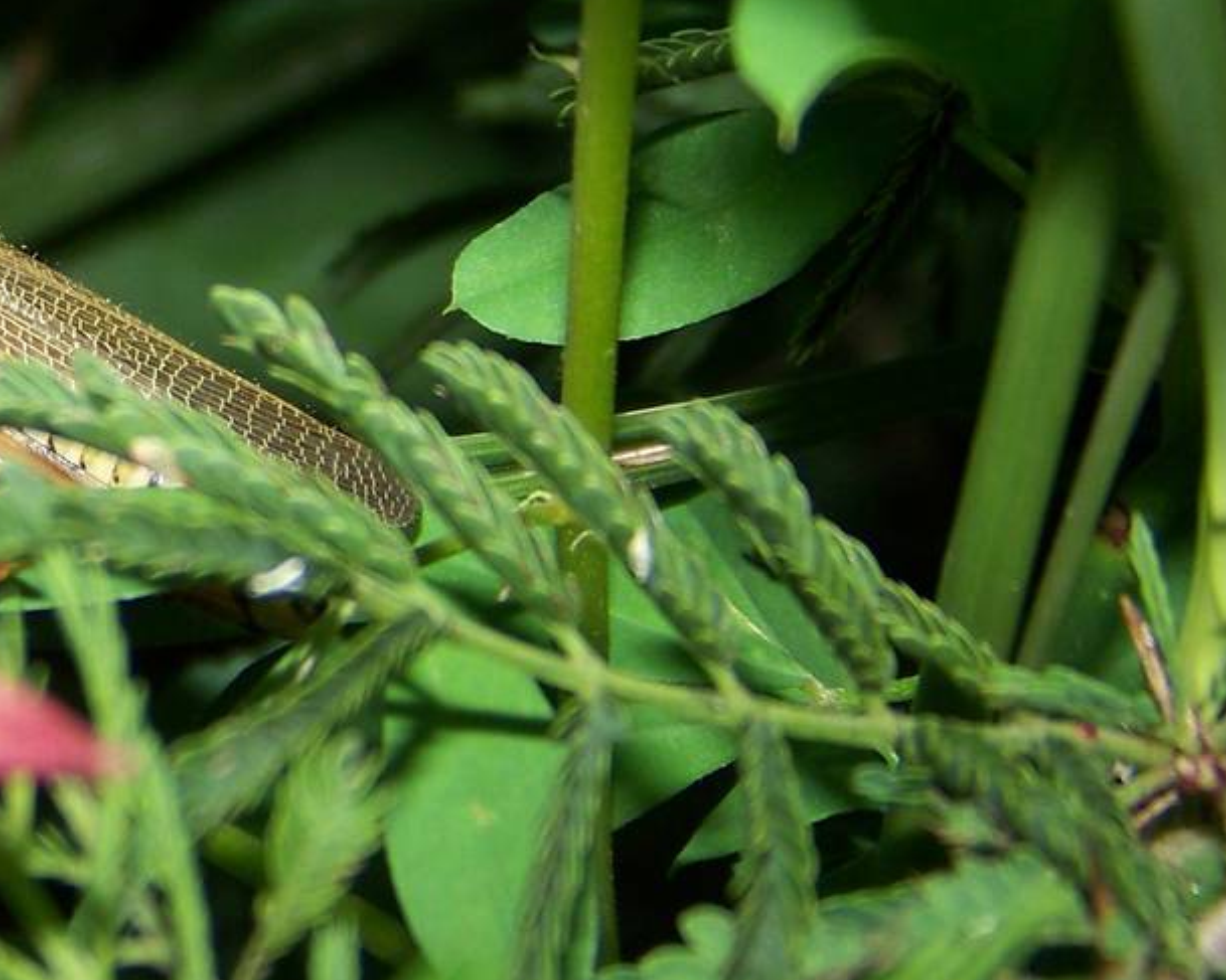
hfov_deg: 11.8
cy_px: 223
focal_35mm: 159
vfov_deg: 9.7
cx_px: -312
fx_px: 5768
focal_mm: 10.5
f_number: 3.2
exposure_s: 1/30
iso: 64
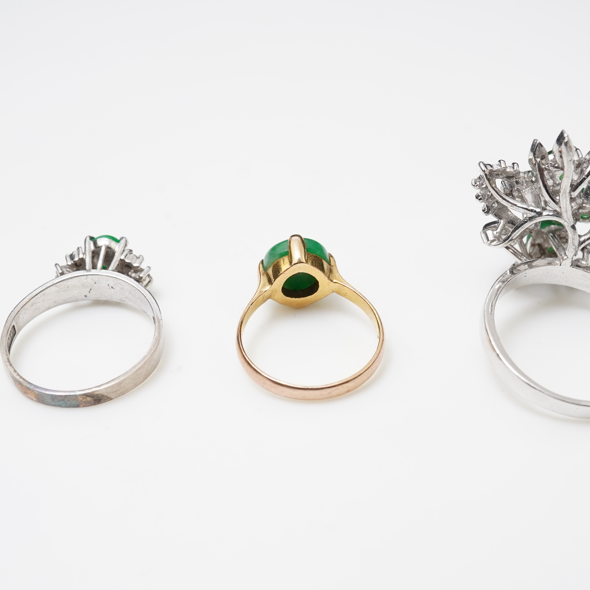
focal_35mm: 58
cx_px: 316
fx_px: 1118
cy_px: 293
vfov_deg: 29.6
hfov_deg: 29.5
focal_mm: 30
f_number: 16
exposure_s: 1/100
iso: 400
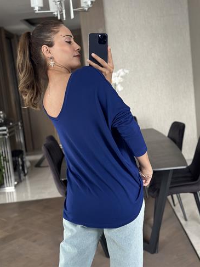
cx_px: 102
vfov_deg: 38.2
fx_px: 385
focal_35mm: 50
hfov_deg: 29.1
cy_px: 129
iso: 320
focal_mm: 6.86
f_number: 1.78
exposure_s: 1/60
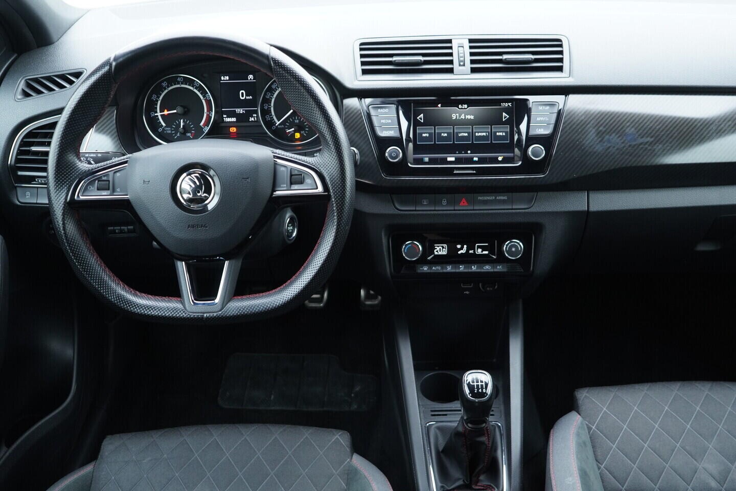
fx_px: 736
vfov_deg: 36.9
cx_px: 368
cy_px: 246
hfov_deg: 53.1
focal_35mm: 36
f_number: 2.8
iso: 500
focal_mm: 24
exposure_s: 1/40
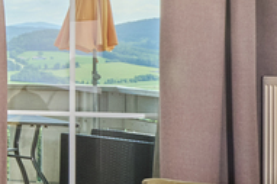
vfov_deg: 15.4
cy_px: 48
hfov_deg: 12.9
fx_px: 677
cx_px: -479
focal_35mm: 88
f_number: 13
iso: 320
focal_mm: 14
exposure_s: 1/160
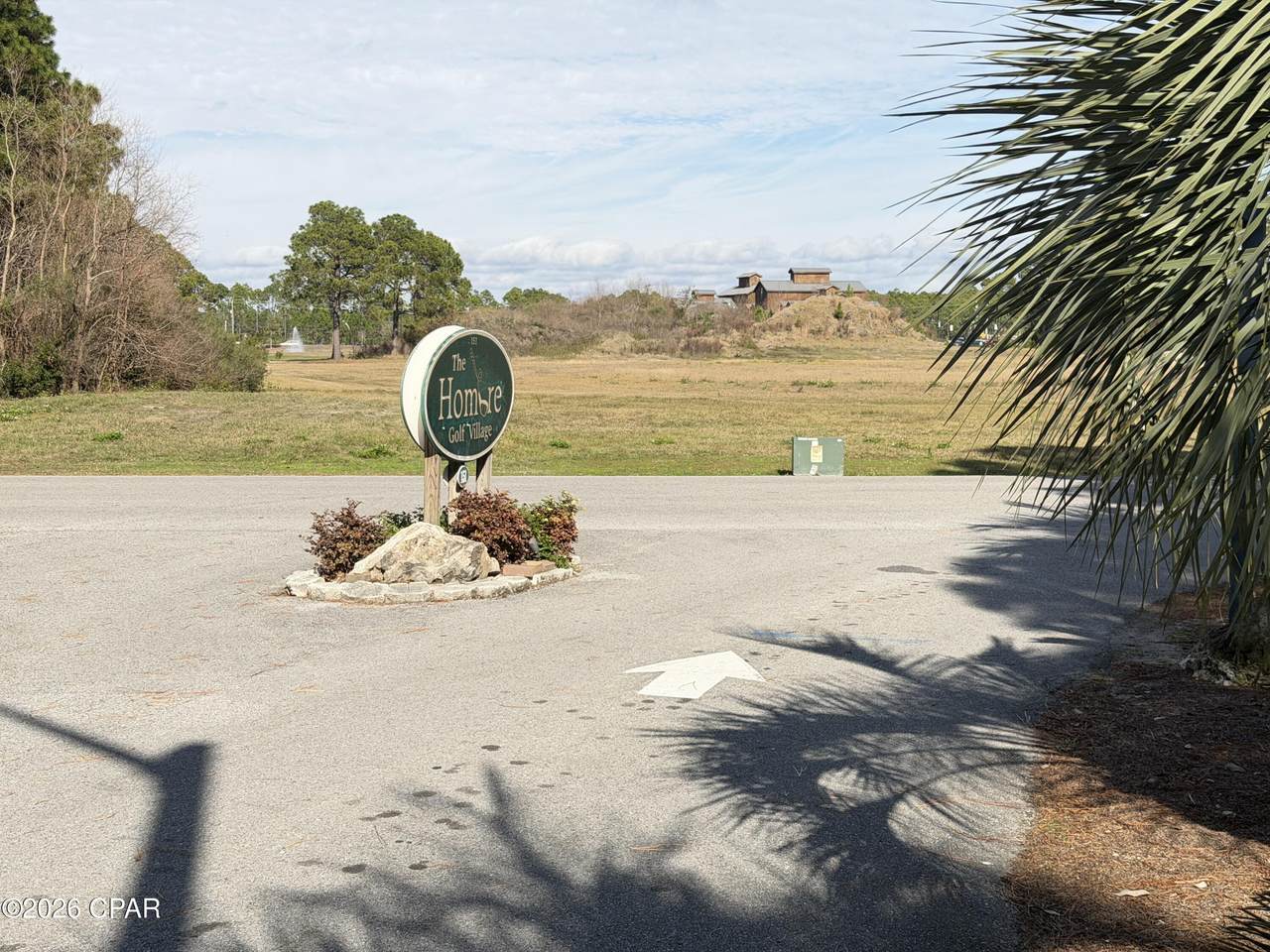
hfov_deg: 39.7
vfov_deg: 30.3
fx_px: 1761
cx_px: 635
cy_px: 476
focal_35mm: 48
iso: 64
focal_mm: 6.76
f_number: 1.78
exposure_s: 1/4587
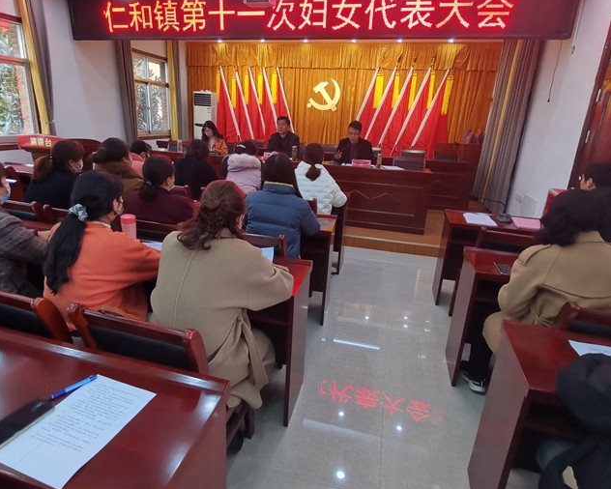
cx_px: 292
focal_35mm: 21
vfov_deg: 65.4
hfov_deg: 77.6
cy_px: 224
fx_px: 380
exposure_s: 1/50
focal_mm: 2.2
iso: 125
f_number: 2.2
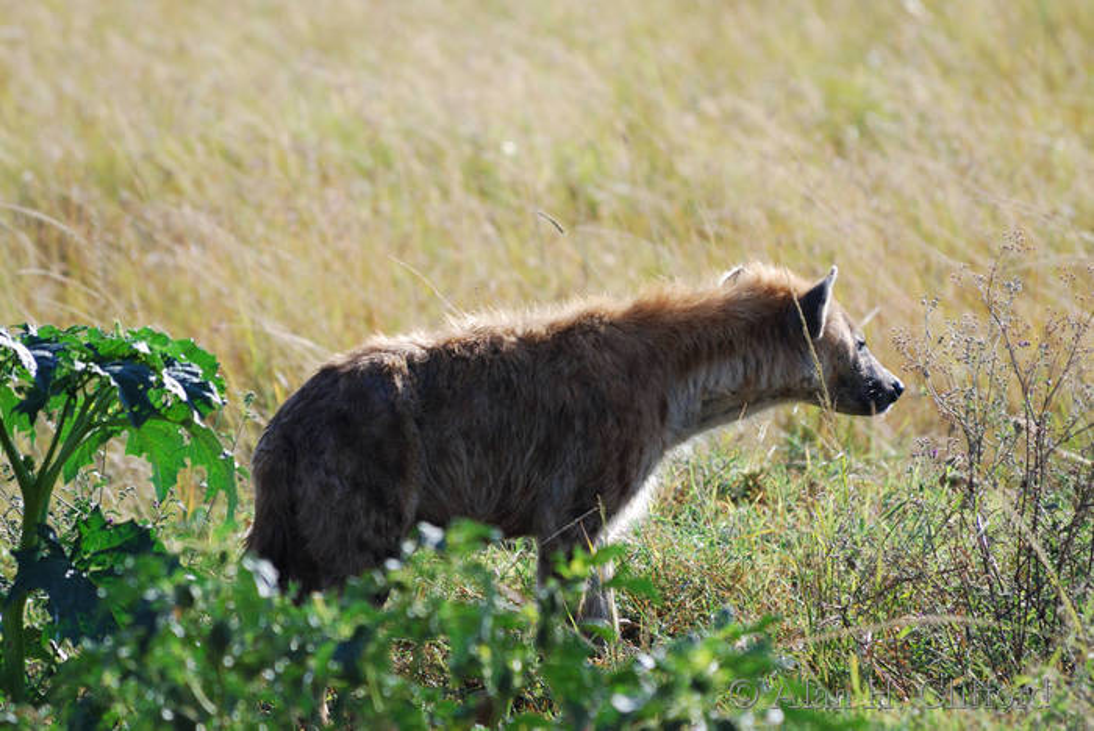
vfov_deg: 2.3
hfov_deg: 3.4
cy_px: 366
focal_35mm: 600
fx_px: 18248
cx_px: 547
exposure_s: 1/400
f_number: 5.6
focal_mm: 400
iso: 220
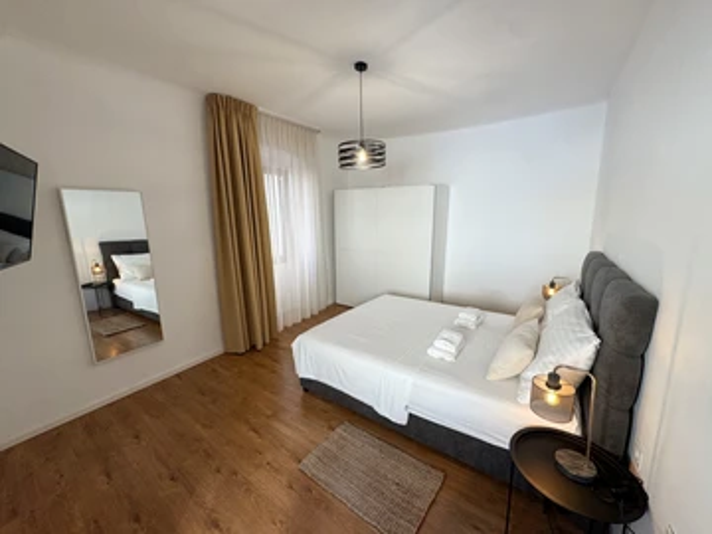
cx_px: 356
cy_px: 267
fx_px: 288
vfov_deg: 85.7
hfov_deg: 102.1
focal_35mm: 14
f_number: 2.2
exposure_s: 1/100
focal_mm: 2.22
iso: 125
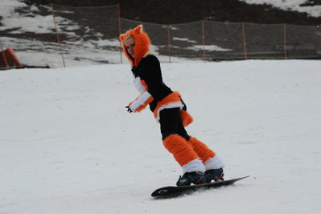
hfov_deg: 10.3
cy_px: 107
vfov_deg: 6.9
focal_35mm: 200
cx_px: 160
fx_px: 1783
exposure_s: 1/1600
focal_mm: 200
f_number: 7.1
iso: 2000
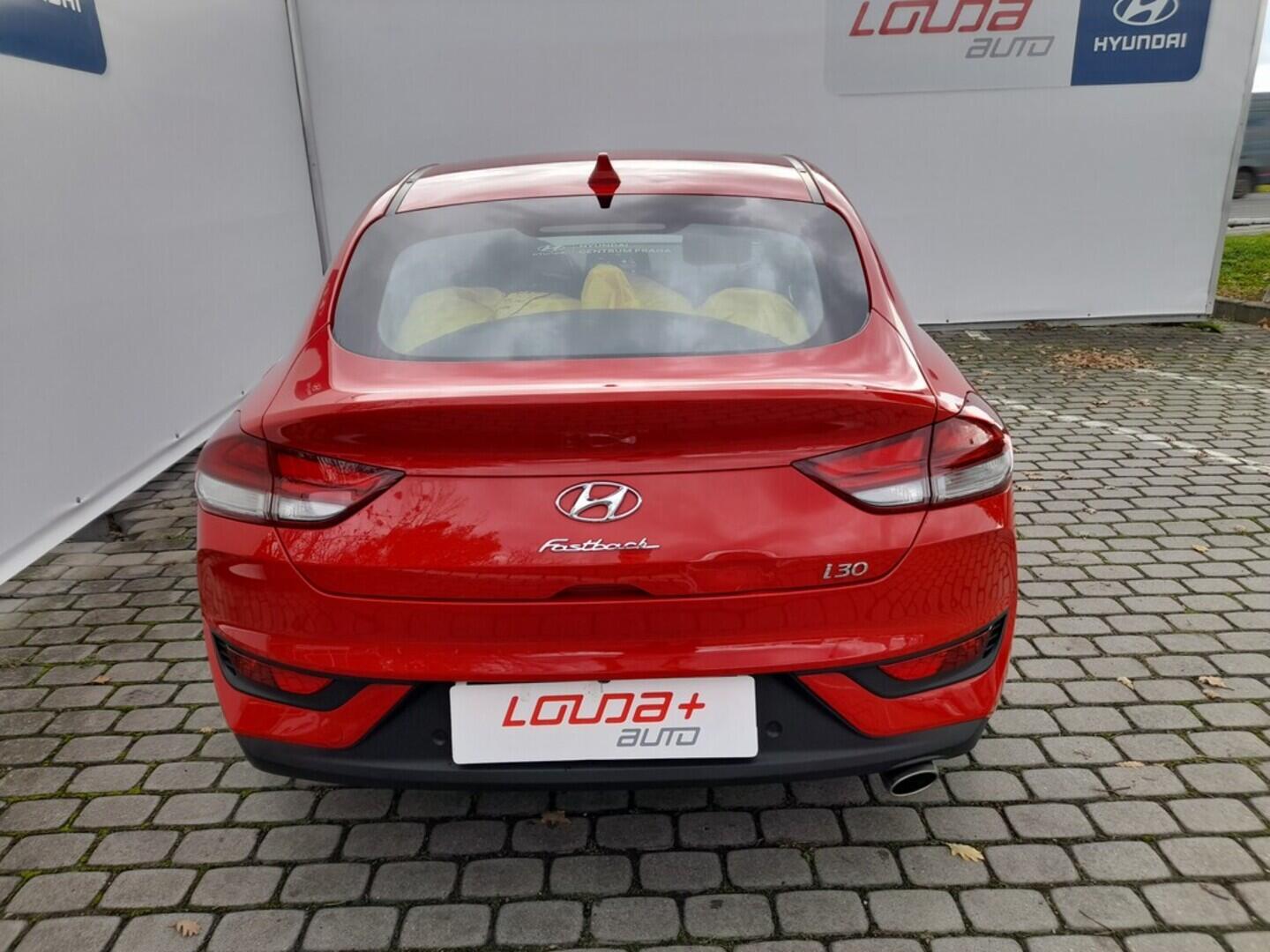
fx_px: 917
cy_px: 476
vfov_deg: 54.9
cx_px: 635
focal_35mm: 25
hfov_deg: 69.4
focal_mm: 4.6
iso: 32
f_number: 2
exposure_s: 1/100
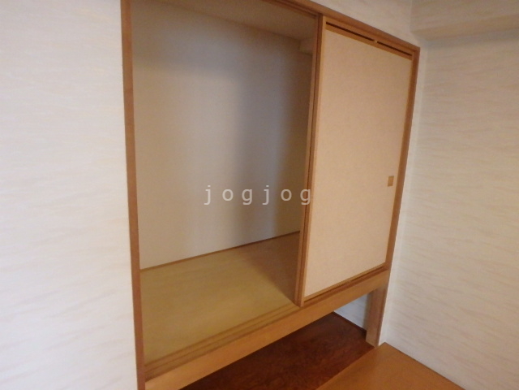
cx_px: 260
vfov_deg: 63.4
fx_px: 315
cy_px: 195
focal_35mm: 21
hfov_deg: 79.0
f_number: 3.5
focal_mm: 3.7
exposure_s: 1/40
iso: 800
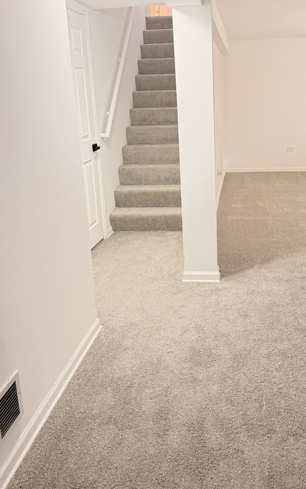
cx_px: 202
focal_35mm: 32
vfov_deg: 59.2
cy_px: 197
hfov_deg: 39.0
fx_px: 427
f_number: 1.78
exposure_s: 1/60
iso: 500
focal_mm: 6.76
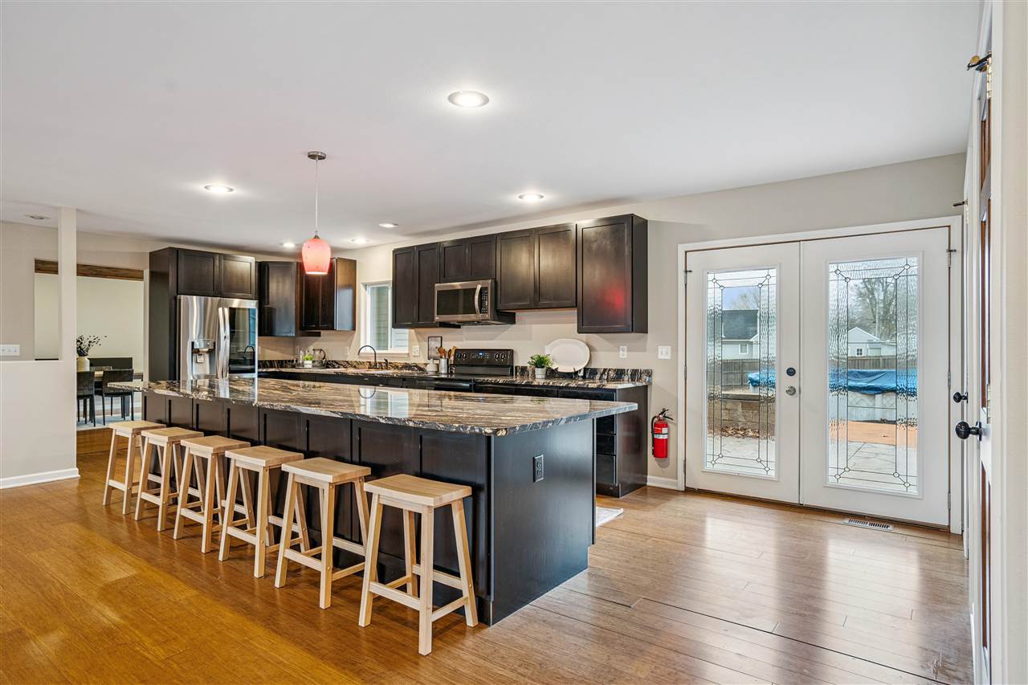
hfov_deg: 86.9
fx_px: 542
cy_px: 342
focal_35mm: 19
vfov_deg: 64.5
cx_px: 514
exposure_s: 1/10
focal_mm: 19
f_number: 8
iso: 800
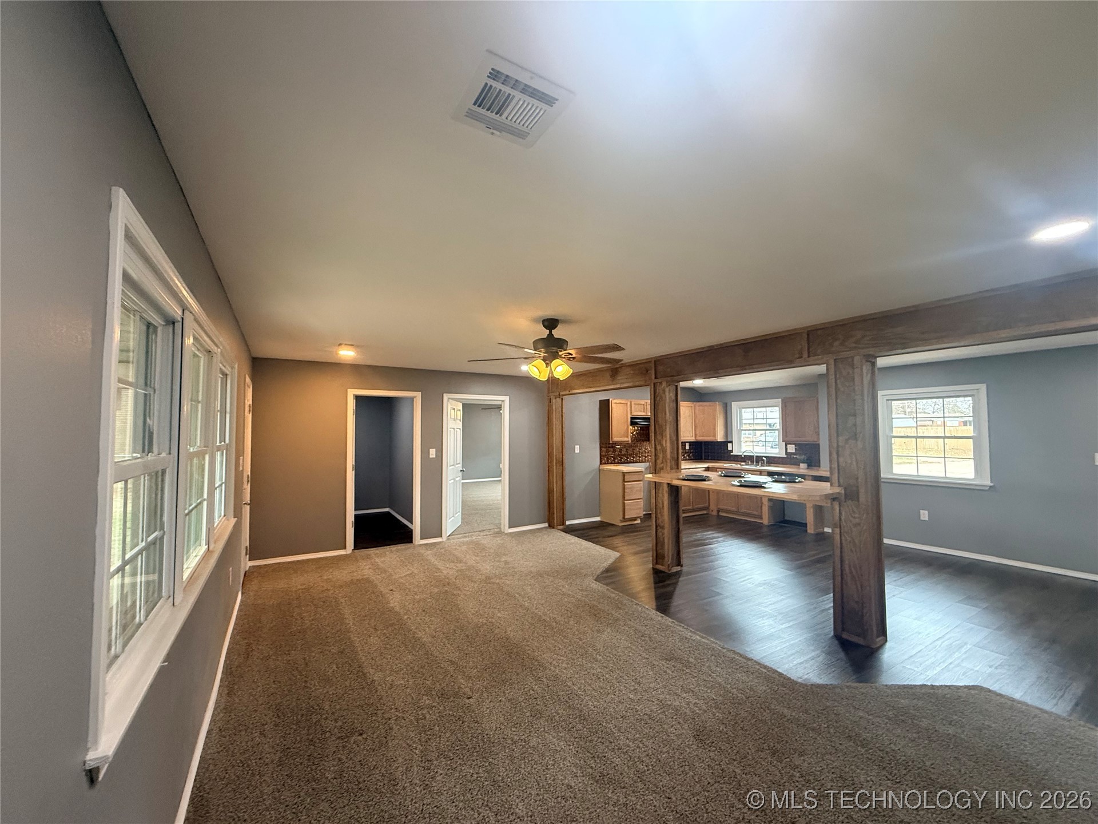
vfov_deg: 85.7
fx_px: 444
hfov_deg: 102.1
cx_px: 549
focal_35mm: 14
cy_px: 412
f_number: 2.2
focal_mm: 2.22
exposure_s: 1/120
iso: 500
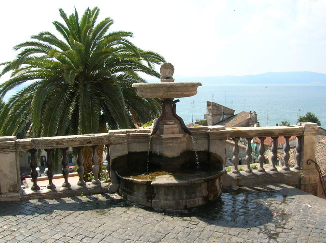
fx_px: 320
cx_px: 163
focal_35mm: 34
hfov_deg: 54.0
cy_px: 122
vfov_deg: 41.7
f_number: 4.9
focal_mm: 5.7
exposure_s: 1/280
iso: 50
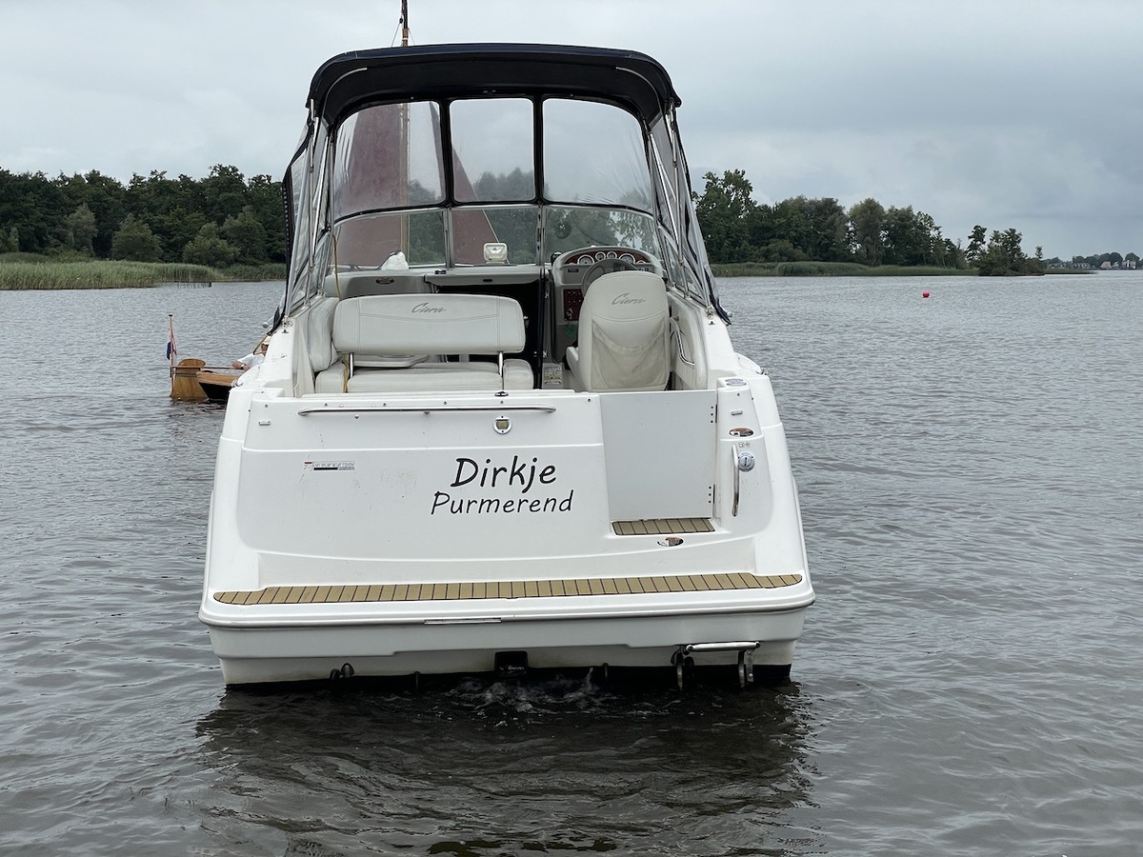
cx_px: 572
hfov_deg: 36.8
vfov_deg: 28.0
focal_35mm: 52
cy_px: 428
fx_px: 1717
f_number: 2
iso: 25
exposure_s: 1/1916
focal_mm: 6
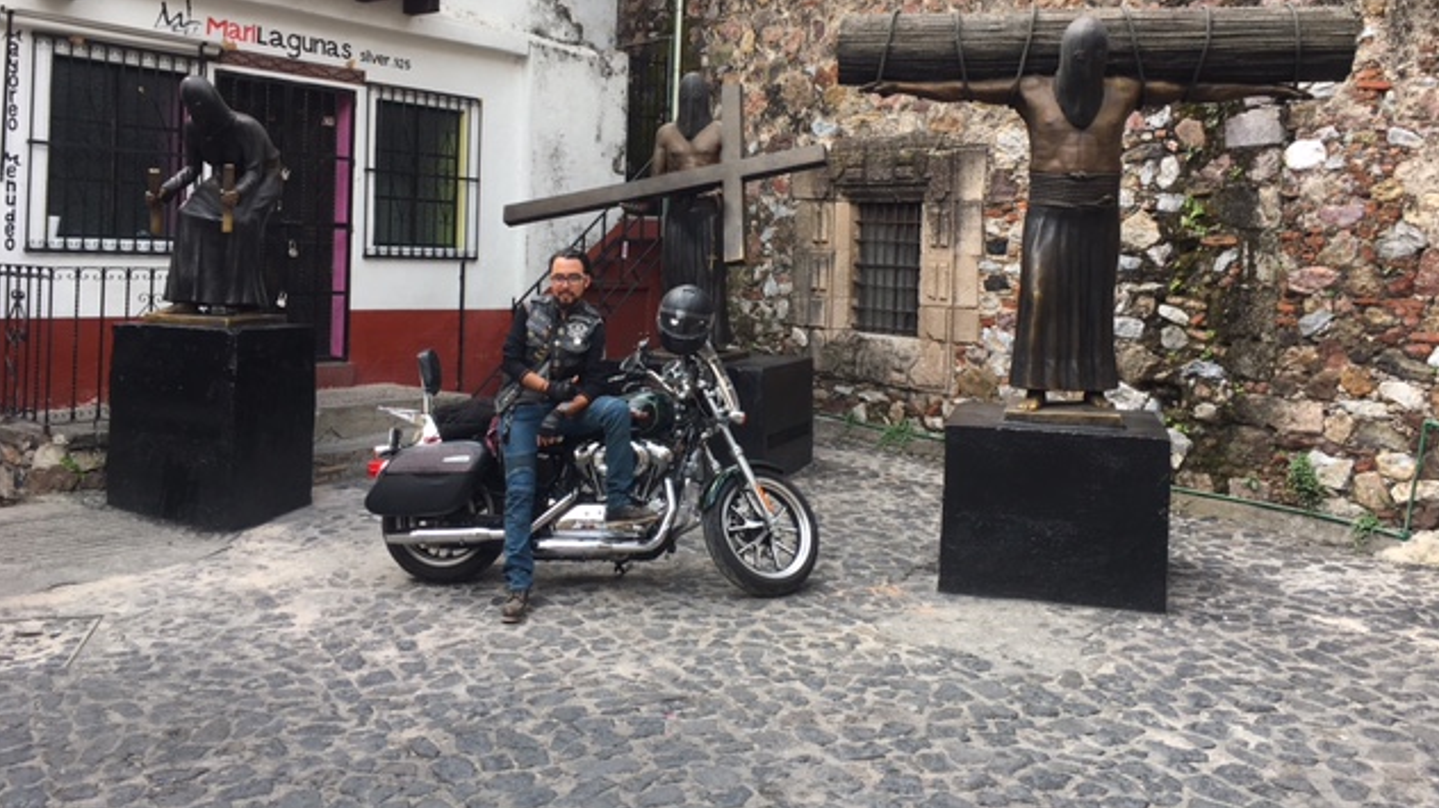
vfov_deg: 36.3
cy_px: 269
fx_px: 1221
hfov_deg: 61.0
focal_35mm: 32
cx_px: 715
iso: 25
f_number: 2.2
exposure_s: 1/297
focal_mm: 4.15
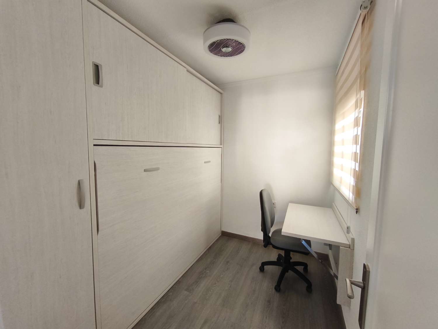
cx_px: 219
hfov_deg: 98.2
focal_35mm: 15
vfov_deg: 81.7
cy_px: 164
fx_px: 190
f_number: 2.2
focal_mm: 1.91
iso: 160
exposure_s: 1/50
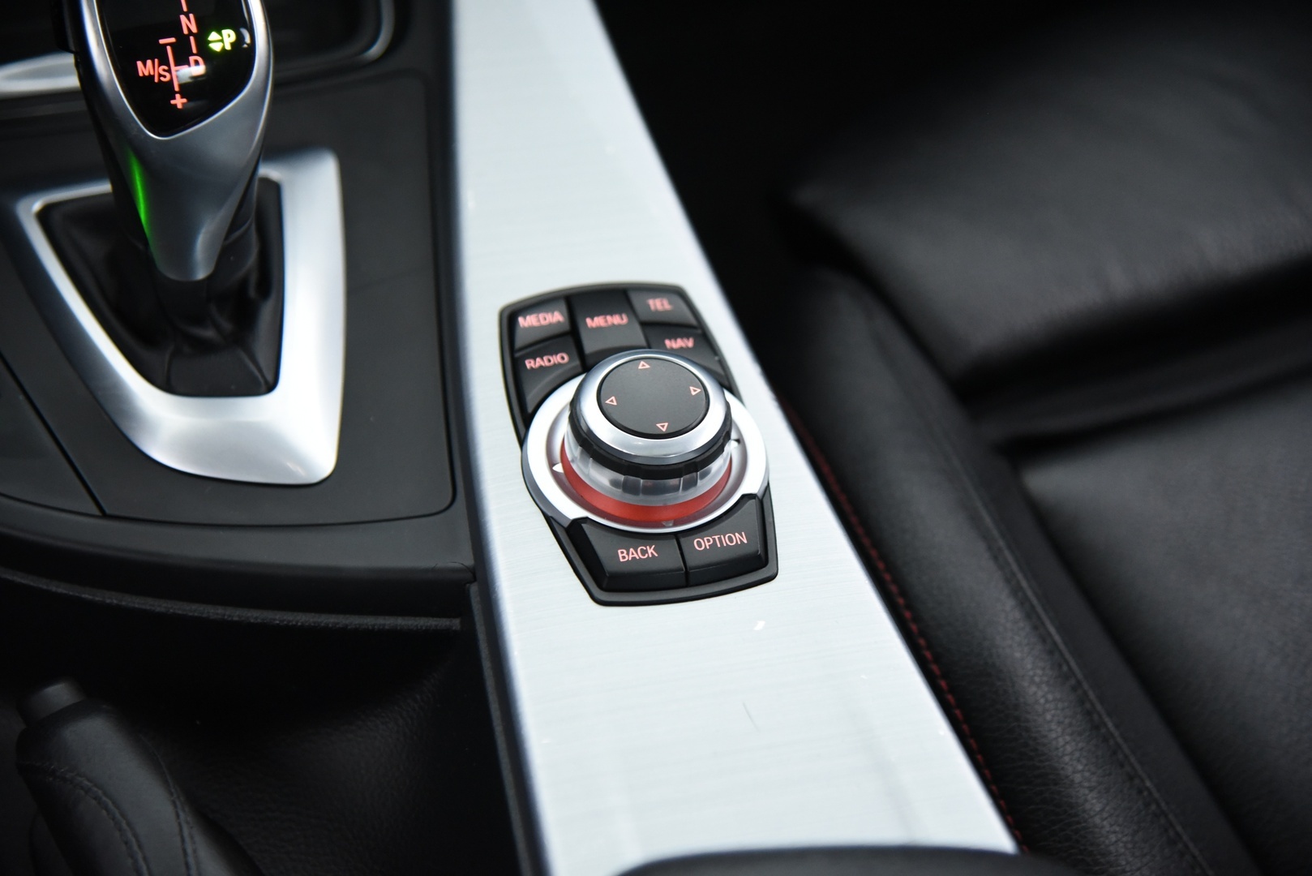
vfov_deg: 17.5
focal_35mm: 78
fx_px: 2844
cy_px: 438
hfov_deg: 26.0
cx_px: 656
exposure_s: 1/25
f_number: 4
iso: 4000
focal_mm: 78
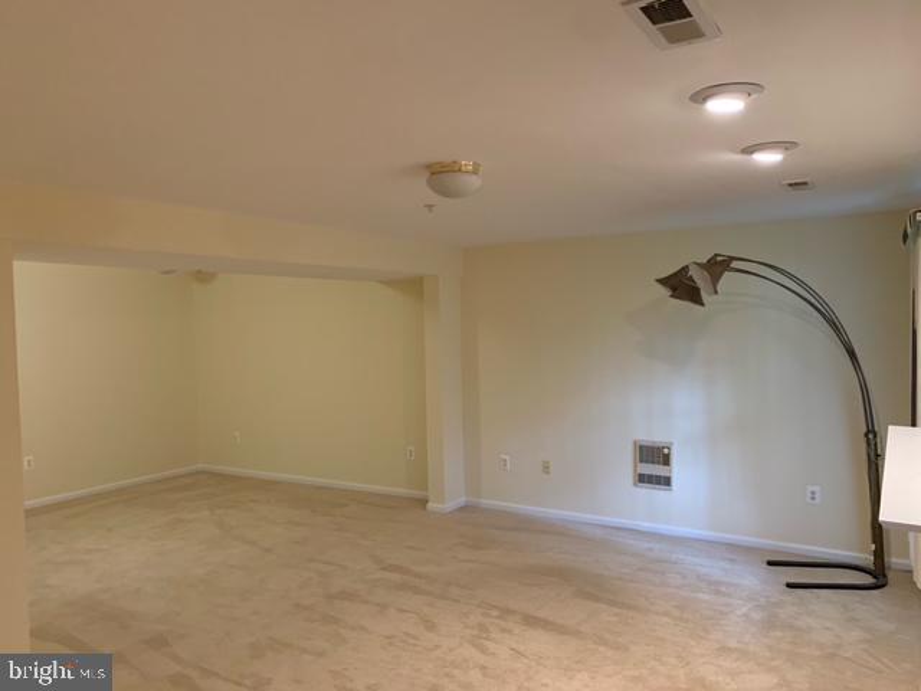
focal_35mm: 26
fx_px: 692
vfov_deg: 53.1
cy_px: 346
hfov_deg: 67.3
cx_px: 460
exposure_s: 1/60
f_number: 1.8
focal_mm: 4.25
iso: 320
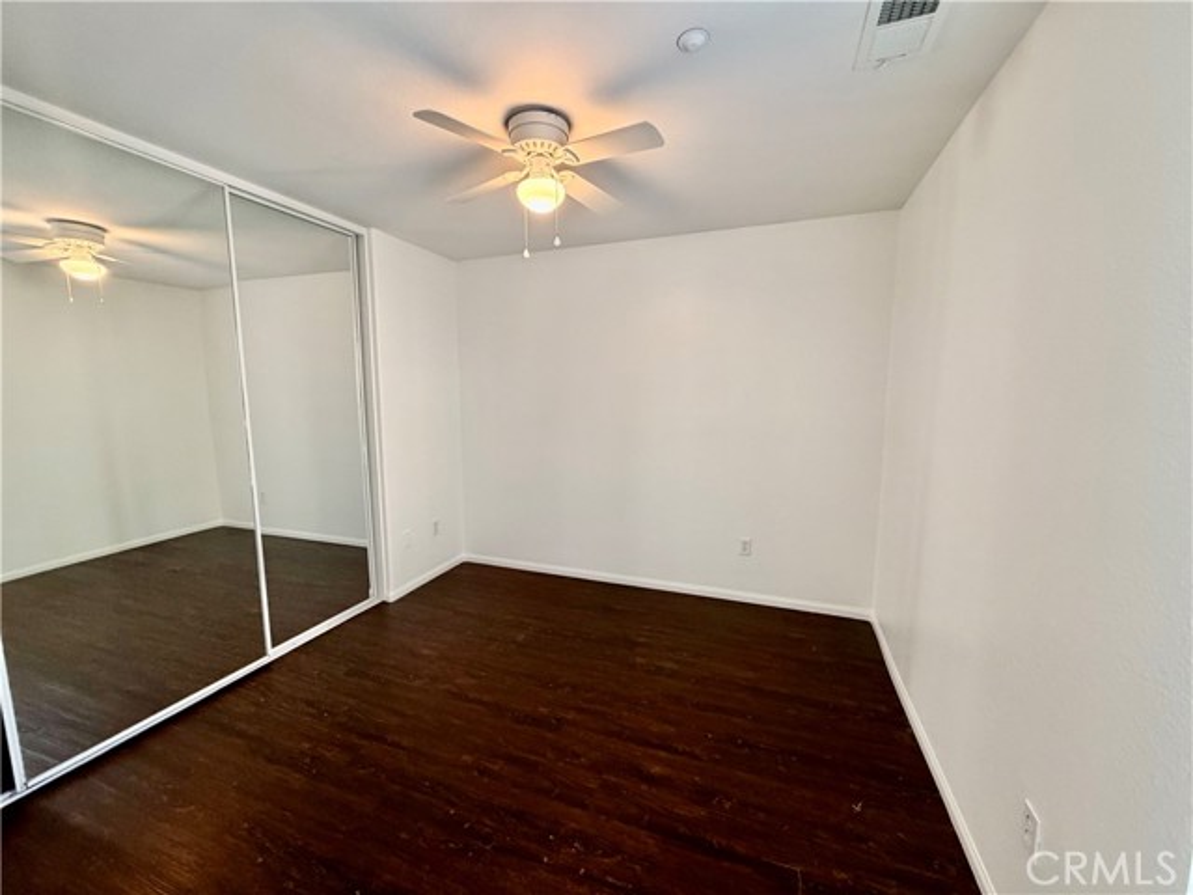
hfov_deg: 102.1
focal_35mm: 14
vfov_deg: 85.7
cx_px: 596
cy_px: 448
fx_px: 482
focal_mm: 2.22
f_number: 2.2
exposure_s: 1/60
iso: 250
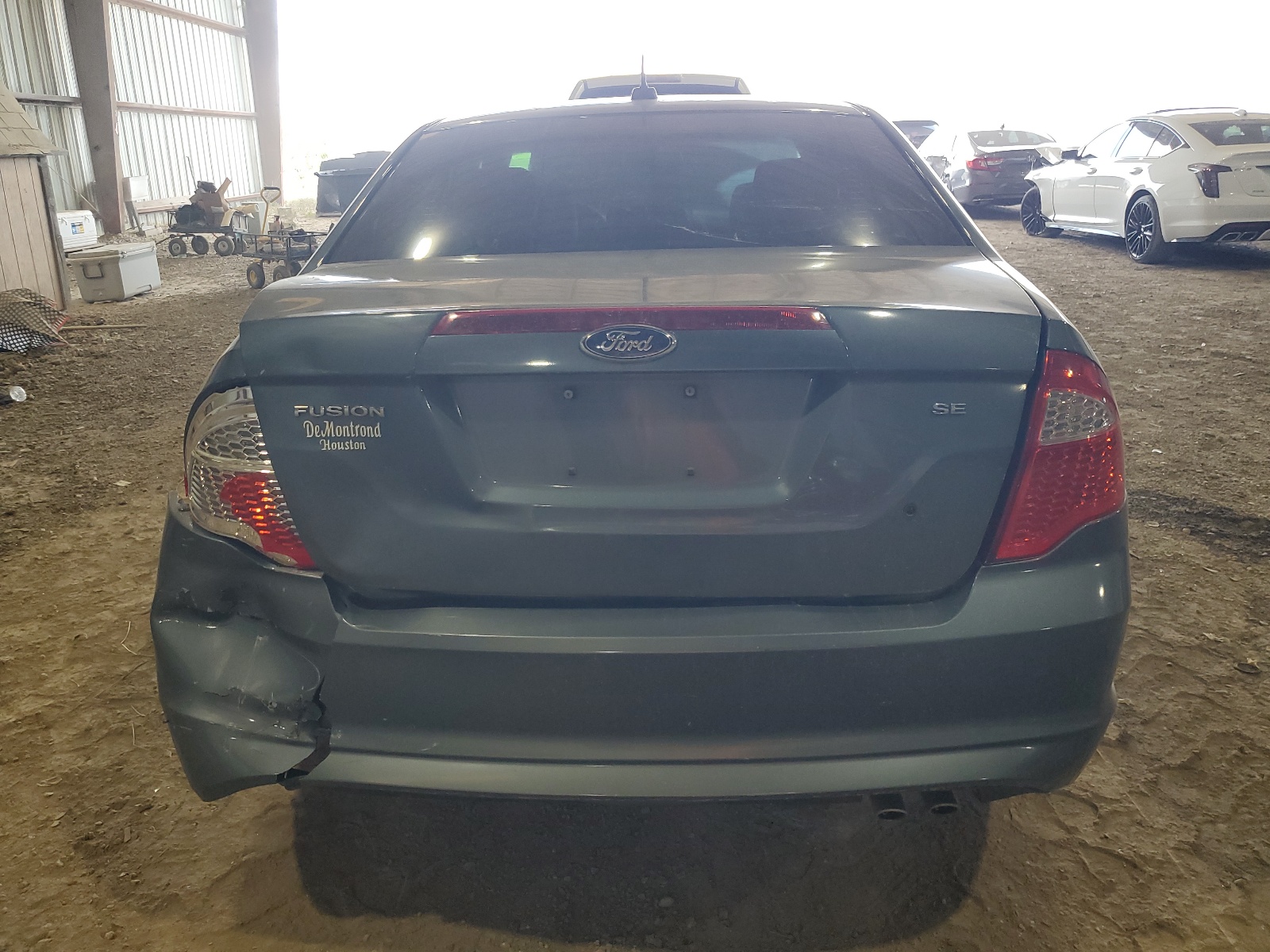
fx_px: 954
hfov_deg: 67.3
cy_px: 476
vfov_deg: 53.1
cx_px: 635
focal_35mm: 26
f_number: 1.5
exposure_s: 1/120
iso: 71
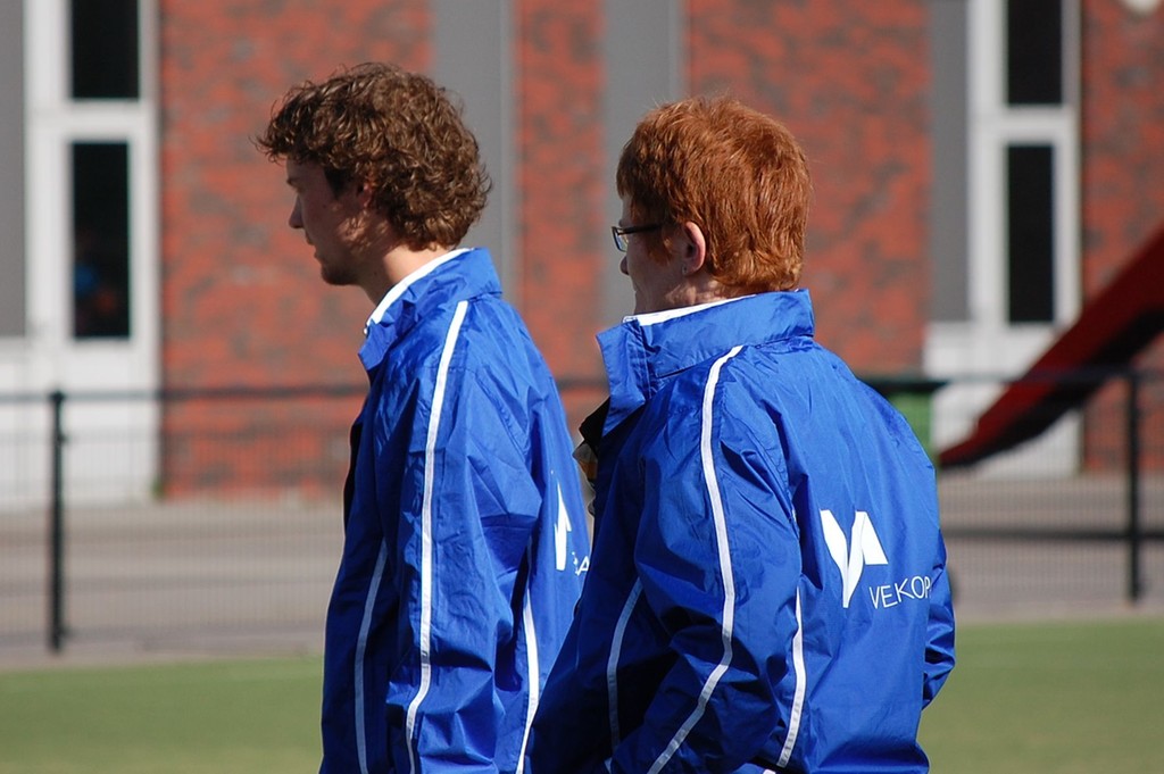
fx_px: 7754
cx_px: 582
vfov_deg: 5.7
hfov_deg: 8.6
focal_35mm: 240
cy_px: 387
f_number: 5.3
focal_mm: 160
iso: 220
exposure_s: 1/1000
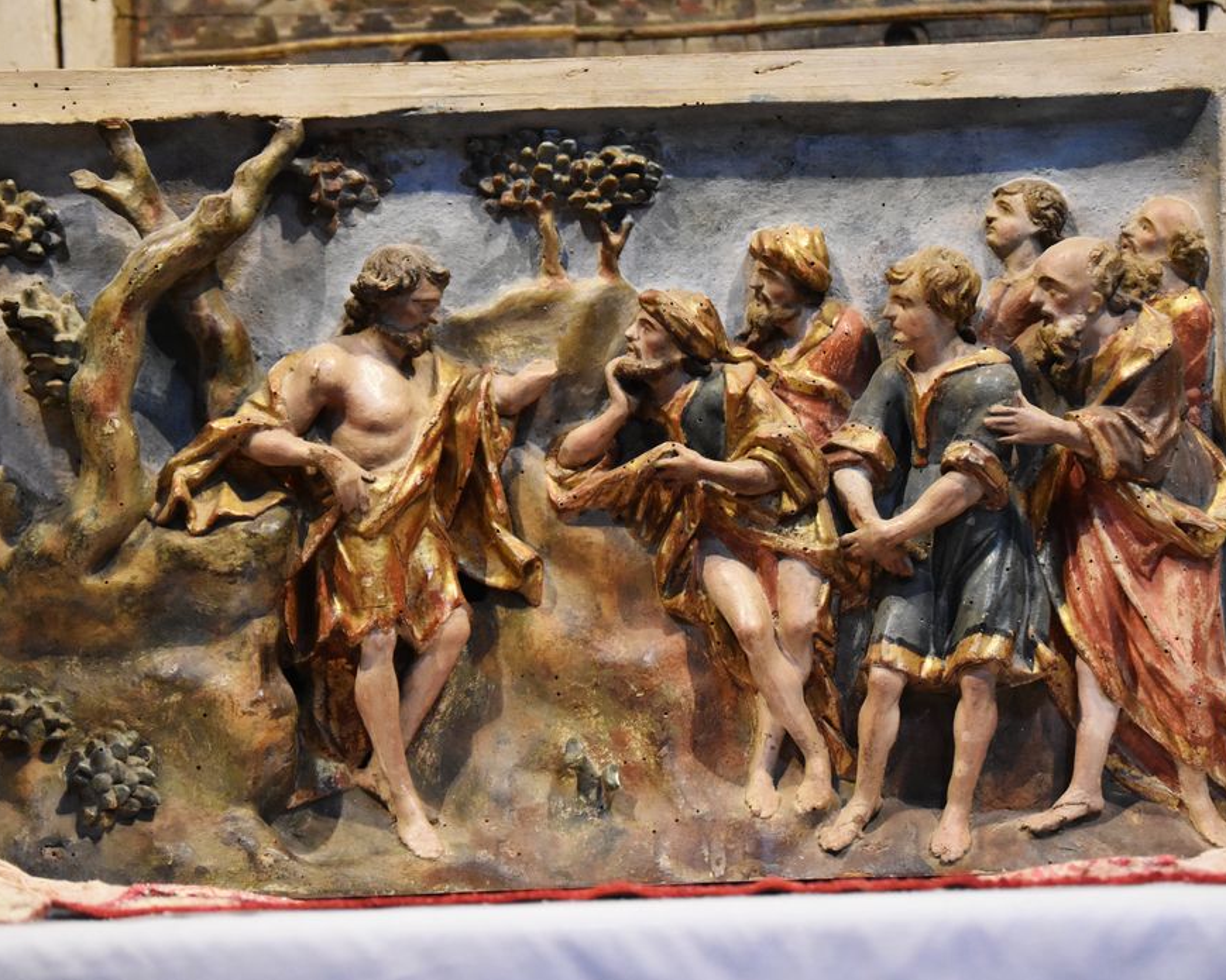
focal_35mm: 128
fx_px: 4628
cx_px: 576
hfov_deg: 15.1
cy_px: 491
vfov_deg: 12.1
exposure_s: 1/125
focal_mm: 75
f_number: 4.2
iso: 4500
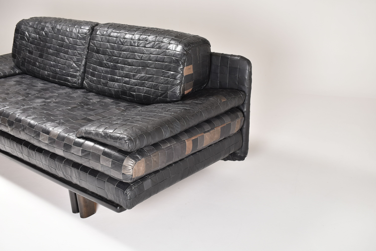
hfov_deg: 44.9
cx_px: 188
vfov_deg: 30.9
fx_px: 455
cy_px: 126
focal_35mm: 44
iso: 100
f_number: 6.3
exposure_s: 1/160
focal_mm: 29
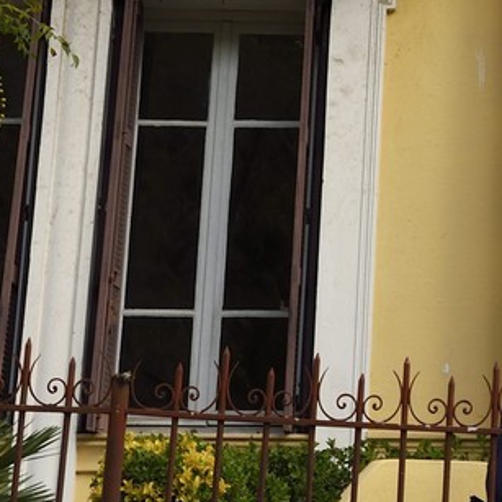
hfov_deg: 10.2
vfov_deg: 9.7
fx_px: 2756
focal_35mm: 168
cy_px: -507
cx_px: 692
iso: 200
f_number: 7.1
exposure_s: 1/400
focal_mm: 38
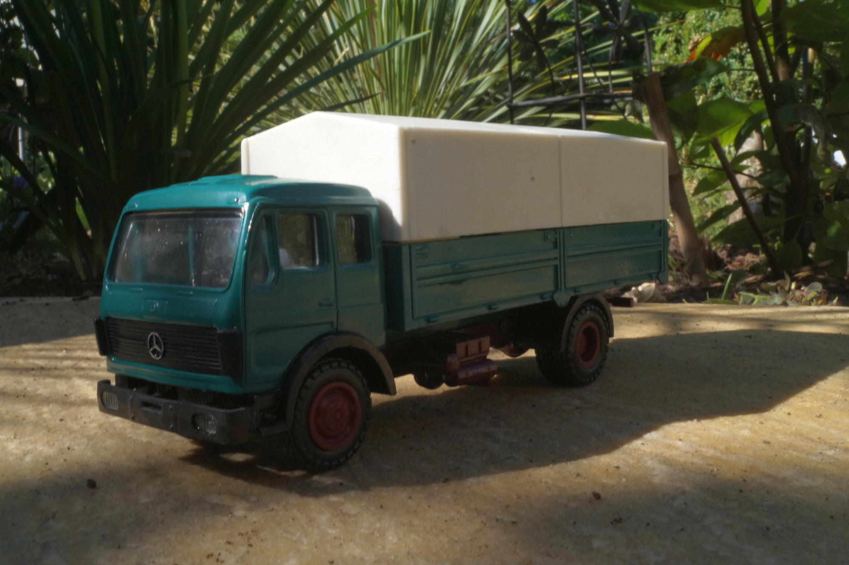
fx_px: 919
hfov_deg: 49.6
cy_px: 282
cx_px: 424
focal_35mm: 39
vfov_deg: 34.2
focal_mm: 26
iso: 500
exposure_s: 1/60
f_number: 25
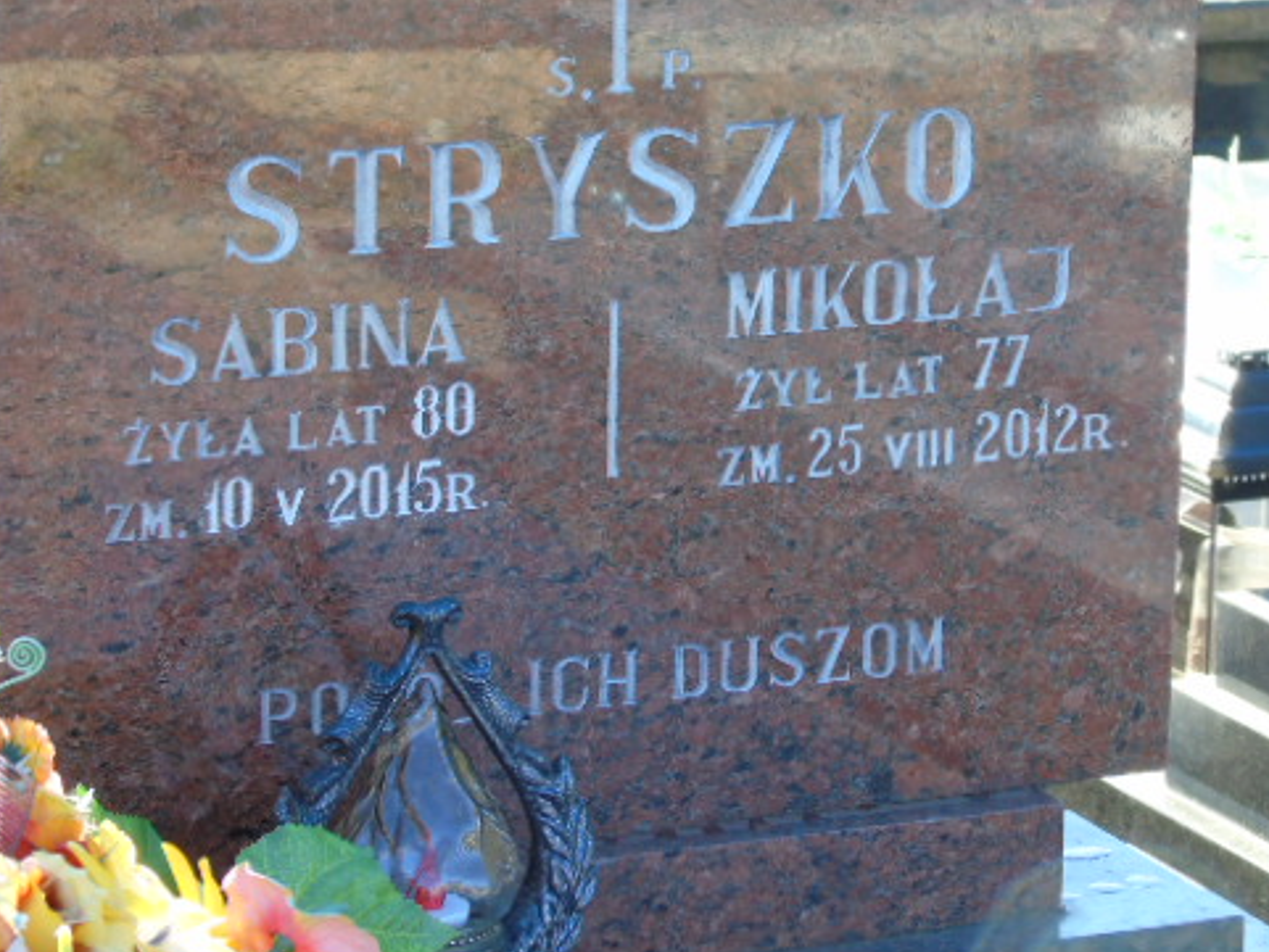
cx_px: 686
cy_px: 419
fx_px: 6050
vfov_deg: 9.0
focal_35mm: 165
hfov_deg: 12.0
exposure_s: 1/125
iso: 200
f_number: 4.6
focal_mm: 22
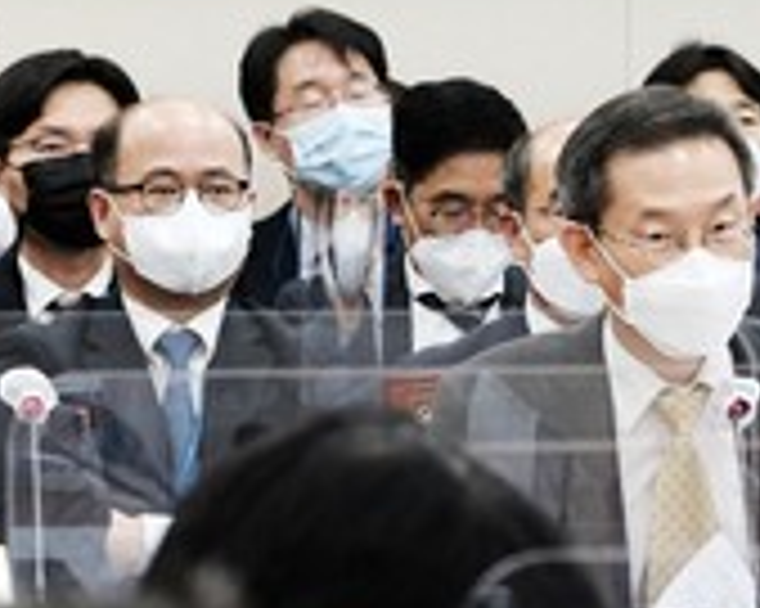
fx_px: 10094
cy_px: 694
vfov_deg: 3.4
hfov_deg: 4.3
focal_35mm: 449
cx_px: 854
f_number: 4.5
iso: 1600
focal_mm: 90
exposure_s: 1/125
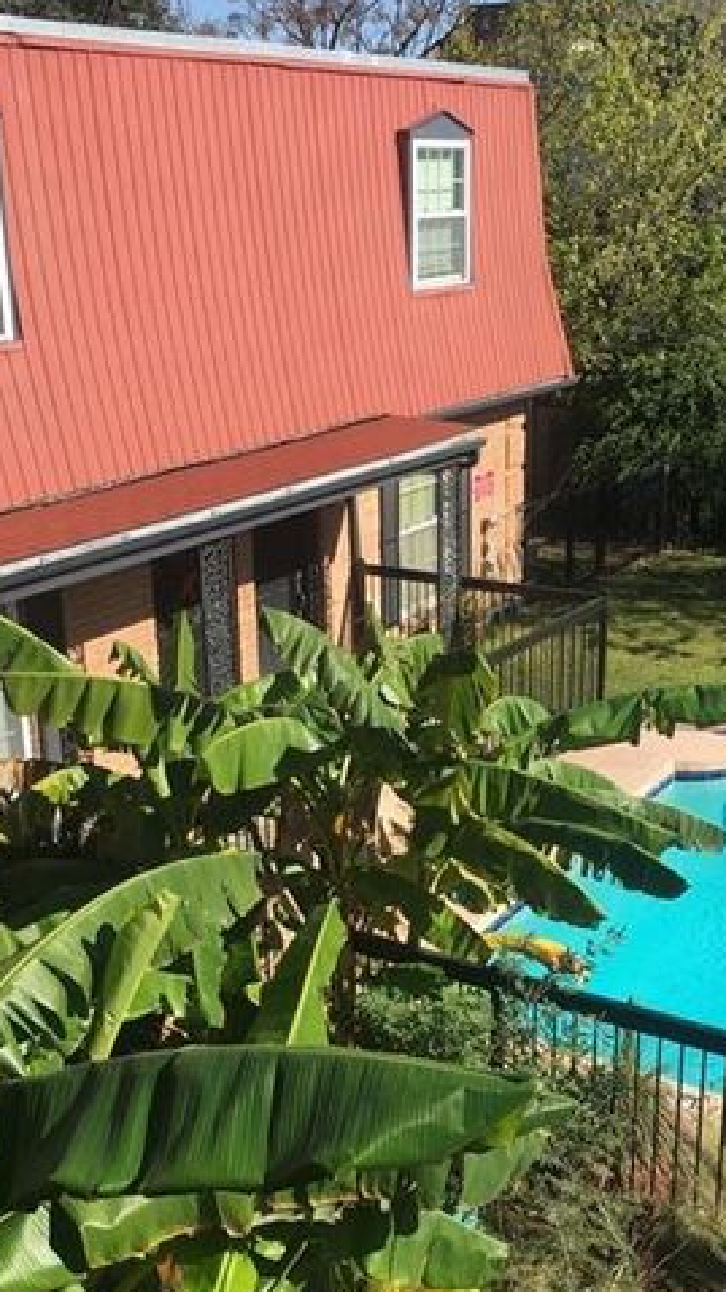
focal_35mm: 44
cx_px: 426
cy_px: 765
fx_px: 1508
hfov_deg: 27.0
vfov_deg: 46.2
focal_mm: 4.15
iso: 25
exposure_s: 1/1221
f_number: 2.2
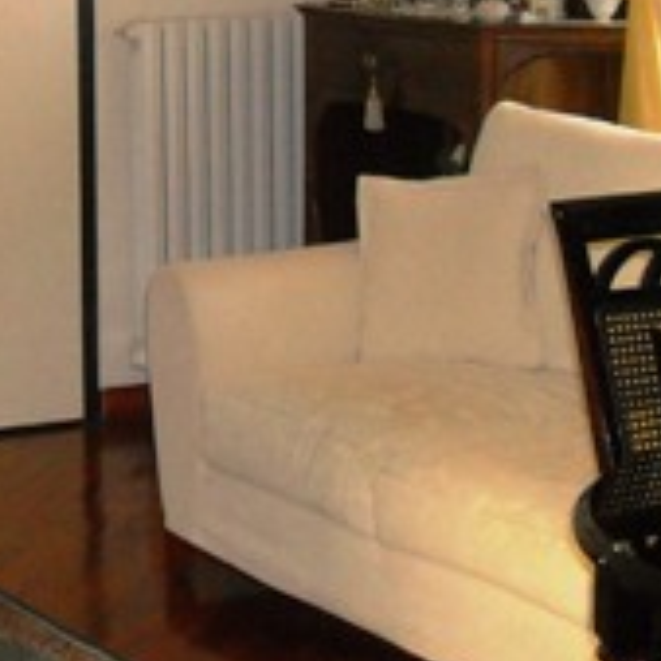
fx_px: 2528
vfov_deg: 14.8
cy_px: 113
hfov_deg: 14.6
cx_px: -27
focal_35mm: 117
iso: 400
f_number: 2.8
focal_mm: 5.7
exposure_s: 1/60
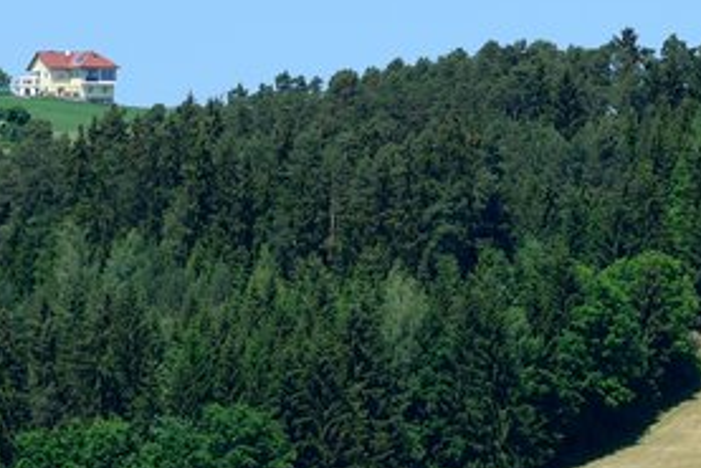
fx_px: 7247
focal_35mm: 372
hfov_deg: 5.5
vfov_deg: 3.7
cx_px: 175
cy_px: 711
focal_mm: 86
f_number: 6.3
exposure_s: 1/1600
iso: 250
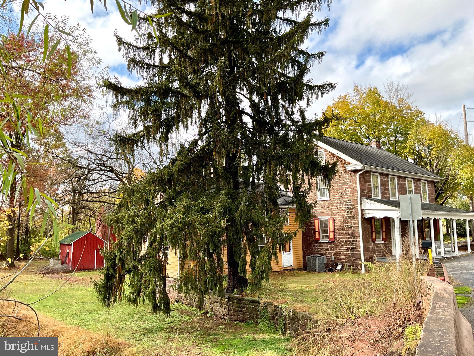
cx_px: 237
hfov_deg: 61.7
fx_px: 397
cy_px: 178
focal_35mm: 29
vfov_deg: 48.2
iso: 16
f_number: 1.8
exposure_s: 1/829
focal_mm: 3
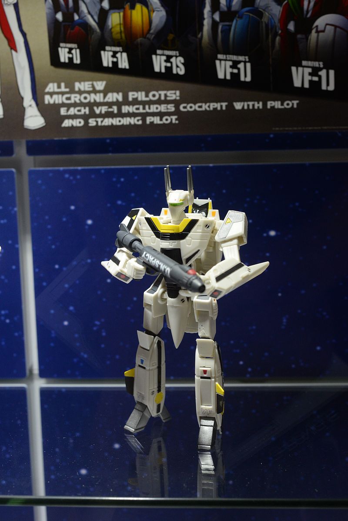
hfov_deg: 27.0
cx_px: 174
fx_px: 724
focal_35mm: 50
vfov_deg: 39.6
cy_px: 260
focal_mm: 50
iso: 2000
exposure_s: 1/160
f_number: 6.3
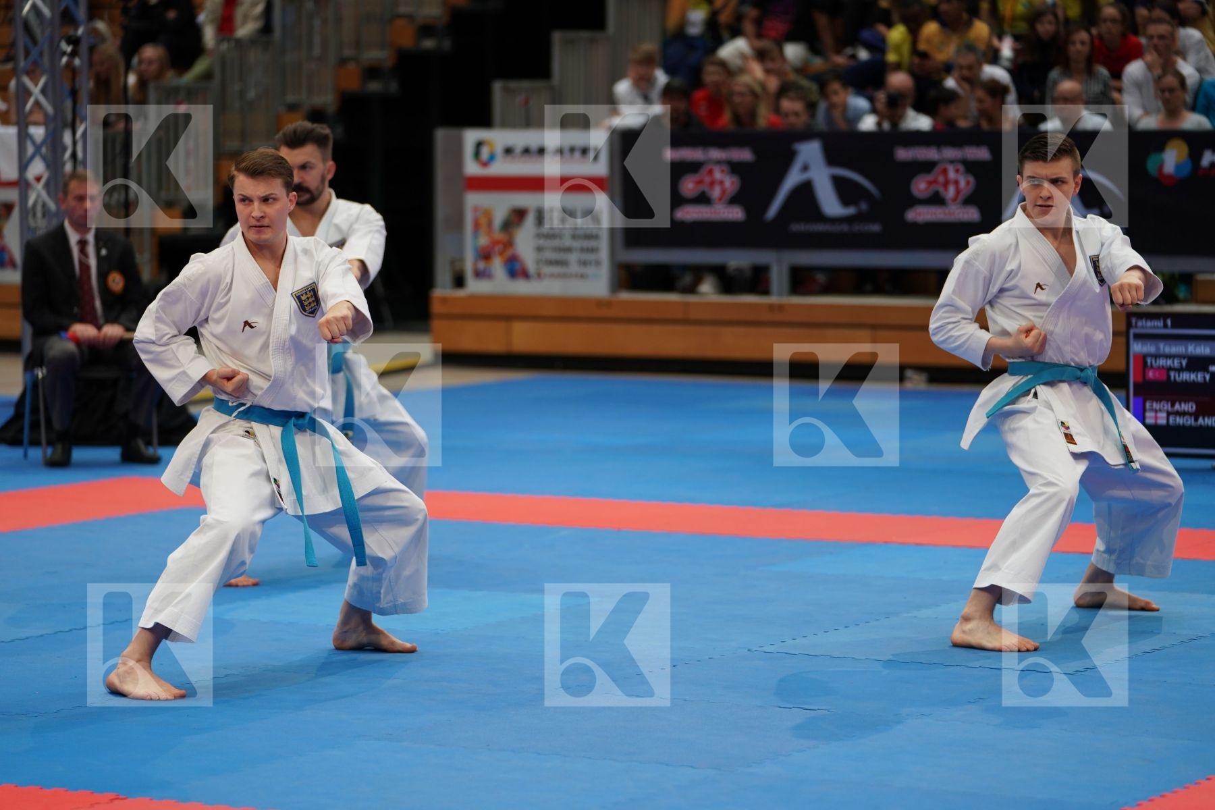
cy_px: 405
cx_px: 608
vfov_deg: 11.1
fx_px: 4185
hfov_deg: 16.5
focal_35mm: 124
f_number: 2.8
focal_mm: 124
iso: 640
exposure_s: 1/500
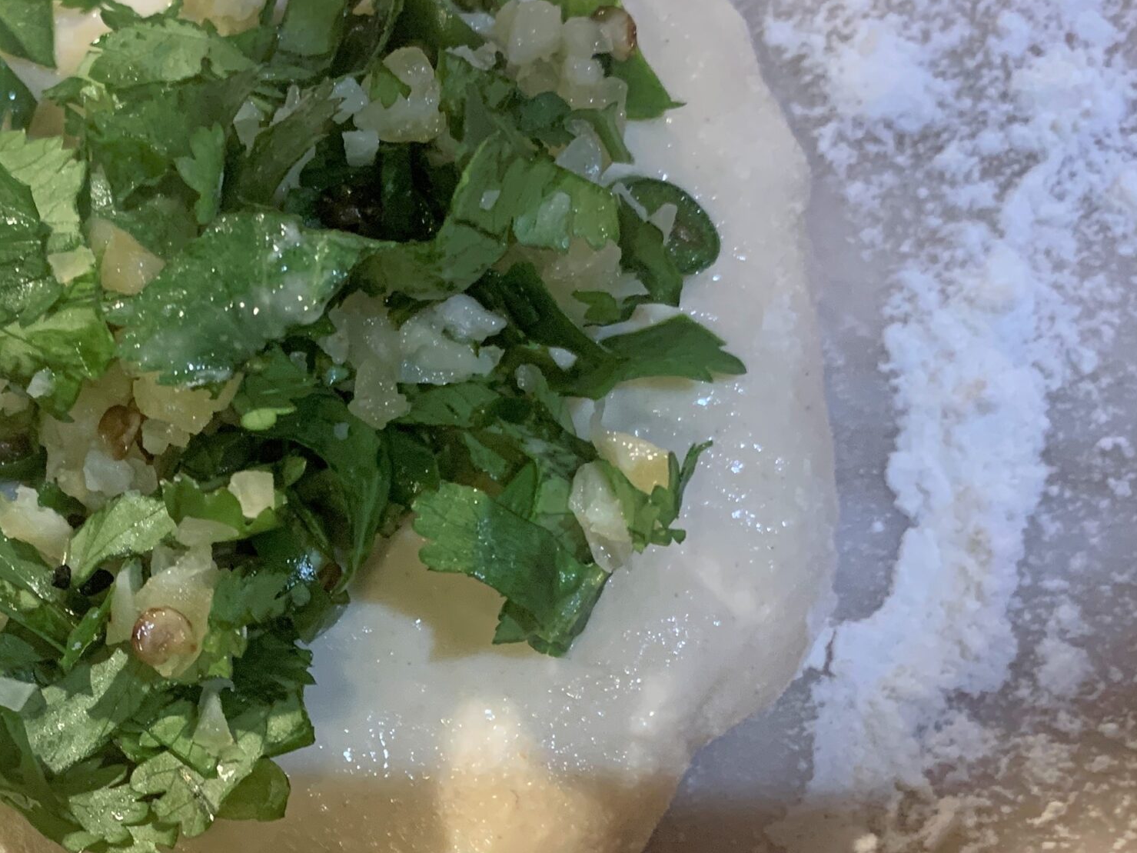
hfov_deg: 40.5
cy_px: 460
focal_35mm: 45
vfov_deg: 32.2
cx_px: 245
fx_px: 1478
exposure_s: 1/50
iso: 125
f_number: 1.8
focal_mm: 4.25
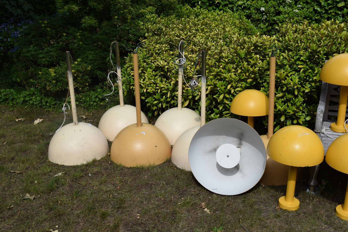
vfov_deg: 33.0
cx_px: 174
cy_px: 116
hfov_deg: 47.9
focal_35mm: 40
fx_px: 392
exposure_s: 1/400
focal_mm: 27
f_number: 10
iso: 200
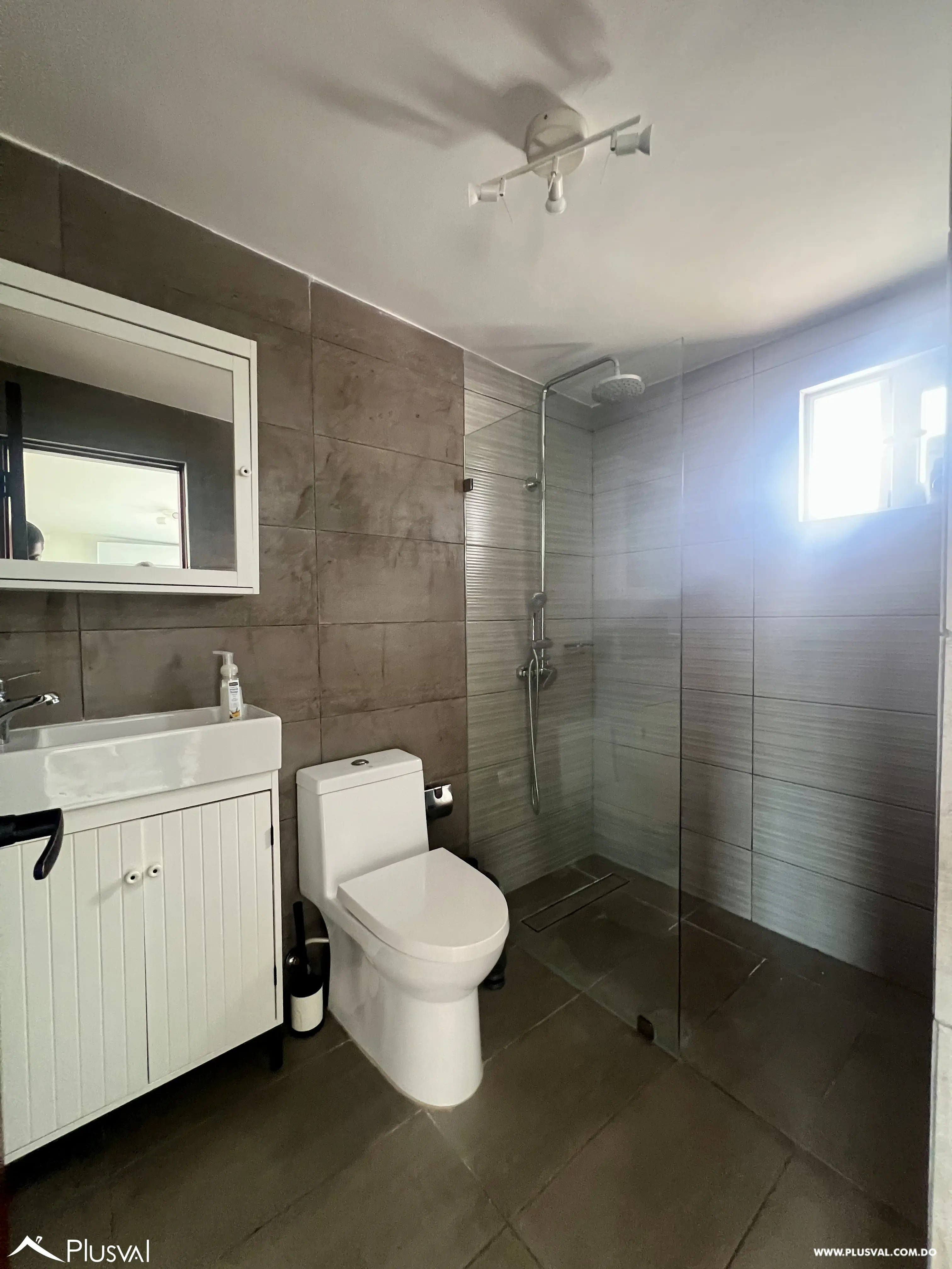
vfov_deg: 106.2
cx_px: 476
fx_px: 477
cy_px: 634
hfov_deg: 89.9
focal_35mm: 13
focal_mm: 1.57
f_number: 1.8
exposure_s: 1/60
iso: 500
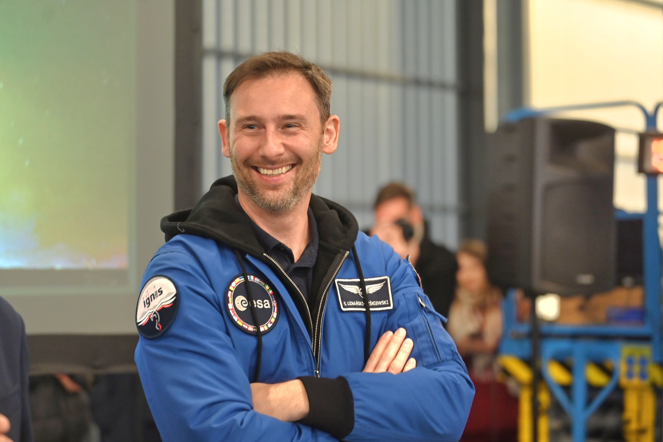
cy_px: 221
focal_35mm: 80
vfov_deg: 17.1
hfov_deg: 25.4
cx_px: 332
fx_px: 1473
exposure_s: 1/161
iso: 1100
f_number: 2.8
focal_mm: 80
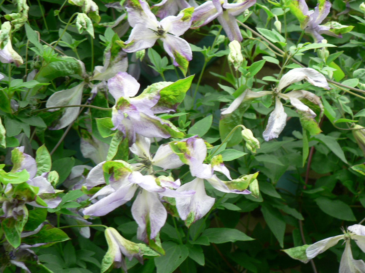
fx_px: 801
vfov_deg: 19.4
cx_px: 182
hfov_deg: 25.7
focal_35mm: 76
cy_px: 136
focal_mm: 12.6
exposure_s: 1/100
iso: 80
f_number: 3.2
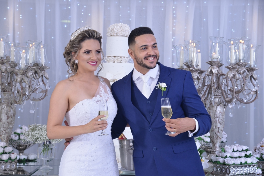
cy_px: 88
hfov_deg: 23.9
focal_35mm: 85
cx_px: 132
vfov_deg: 16.1
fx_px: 624
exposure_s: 1/80
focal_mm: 85
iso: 560
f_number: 8
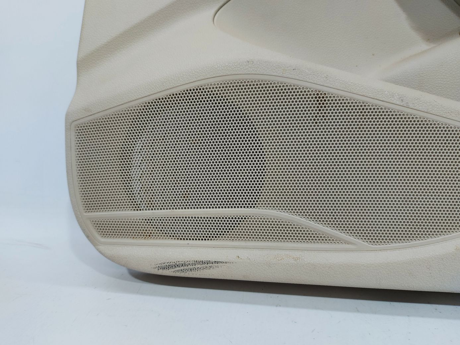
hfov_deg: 71.6
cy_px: 172
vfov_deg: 56.8
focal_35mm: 24
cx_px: 230
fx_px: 319
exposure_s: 1/50
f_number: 1.8
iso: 40
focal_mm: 5.23
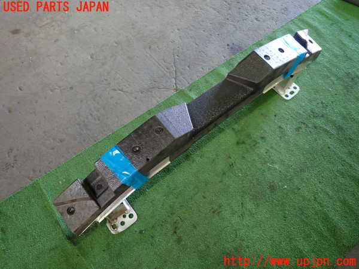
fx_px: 259
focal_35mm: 25
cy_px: 134
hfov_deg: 69.4
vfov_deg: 54.9
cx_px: 180
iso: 320
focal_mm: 4.5
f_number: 2
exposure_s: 1/30
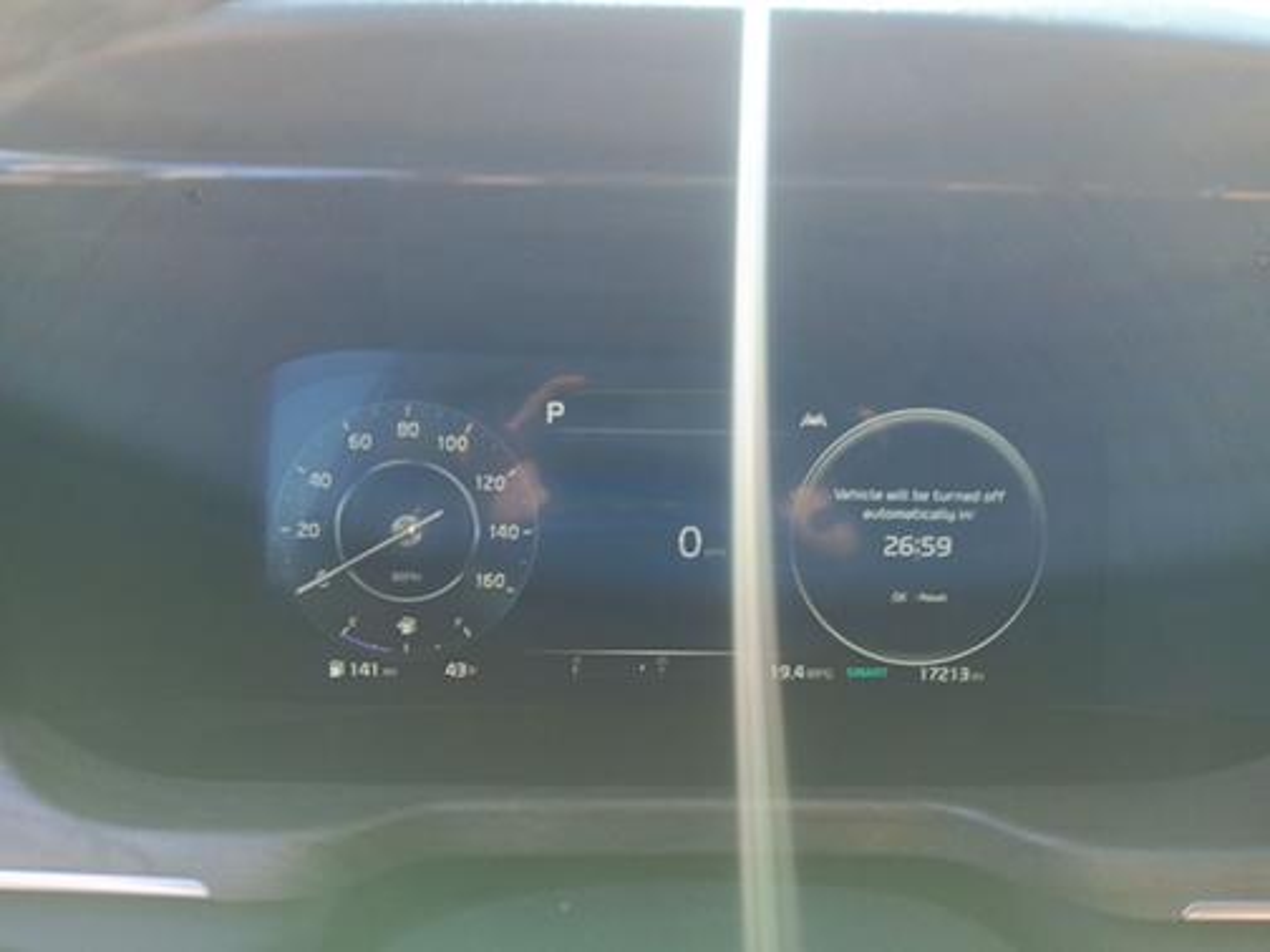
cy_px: 476
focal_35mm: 26
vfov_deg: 53.1
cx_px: 635
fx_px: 954
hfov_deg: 67.3
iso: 102
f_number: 1.8
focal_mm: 3.98
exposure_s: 1/33.3
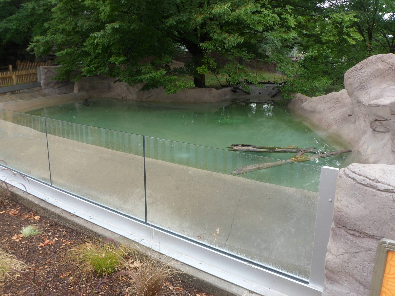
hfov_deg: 65.3
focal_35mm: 27
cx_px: 198
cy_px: 148
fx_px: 308
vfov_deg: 51.4
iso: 80
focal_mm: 4.9
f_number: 3.3
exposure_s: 1/125
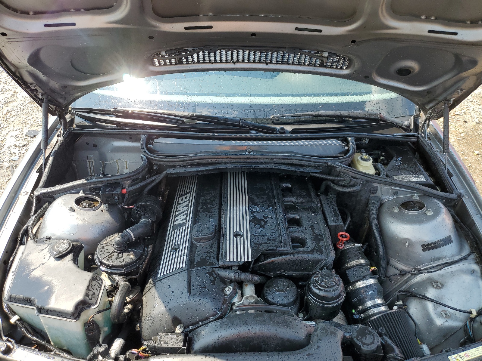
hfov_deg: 67.3
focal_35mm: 26
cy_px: 180
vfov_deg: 53.1
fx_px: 362
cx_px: 241
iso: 50
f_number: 1.5
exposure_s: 1/909
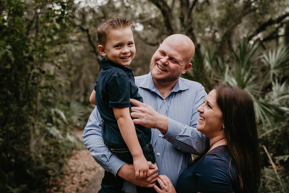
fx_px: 345
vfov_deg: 31.2
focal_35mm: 43
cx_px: 144
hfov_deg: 45.4
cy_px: 96
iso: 800
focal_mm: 43
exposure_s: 1/160
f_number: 2.8
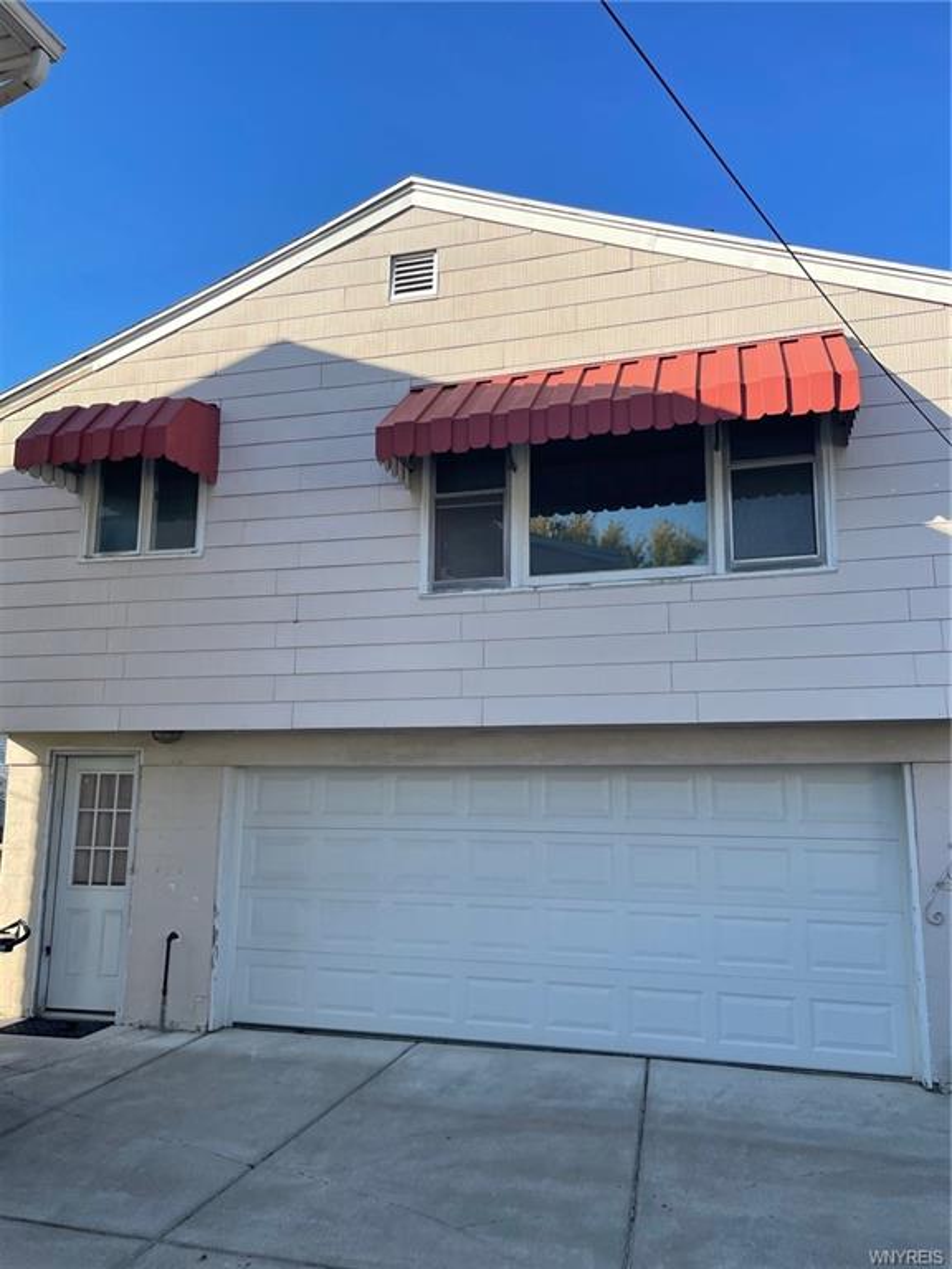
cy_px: 634
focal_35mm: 26
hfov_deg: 53.1
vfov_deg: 67.3
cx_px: 476
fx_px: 953
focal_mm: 4.2
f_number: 1.6
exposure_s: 1/1689
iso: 32
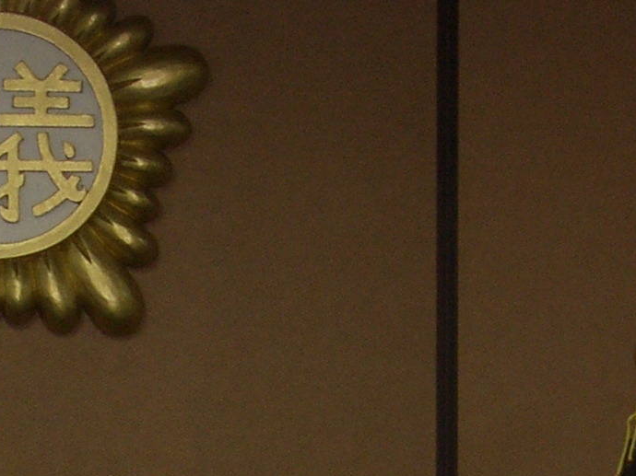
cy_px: 1068
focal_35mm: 355
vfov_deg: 4.1
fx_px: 6520
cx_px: 18
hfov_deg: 5.6
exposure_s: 1/80
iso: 100
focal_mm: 19.4
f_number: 3.2
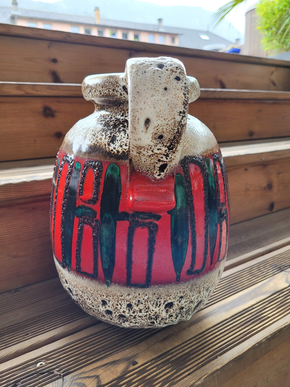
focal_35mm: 26
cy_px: 194
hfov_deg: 53.1
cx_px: 145
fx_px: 290
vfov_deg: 67.3
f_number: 1.8
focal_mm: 5.4
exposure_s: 1/100
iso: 100
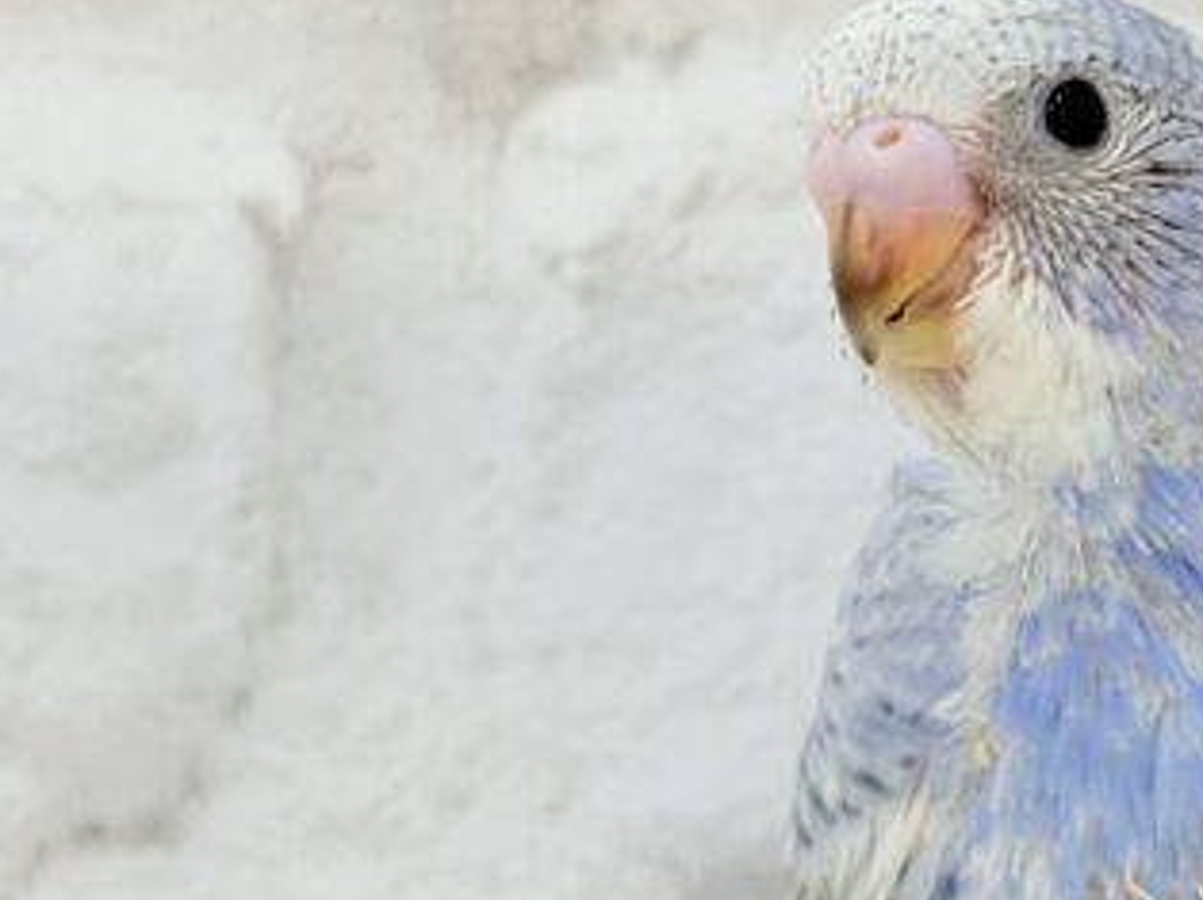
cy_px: 452
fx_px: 3681
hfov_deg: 18.3
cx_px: 1011
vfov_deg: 13.9
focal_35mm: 106
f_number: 1.6
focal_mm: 5.96
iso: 40
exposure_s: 1/50
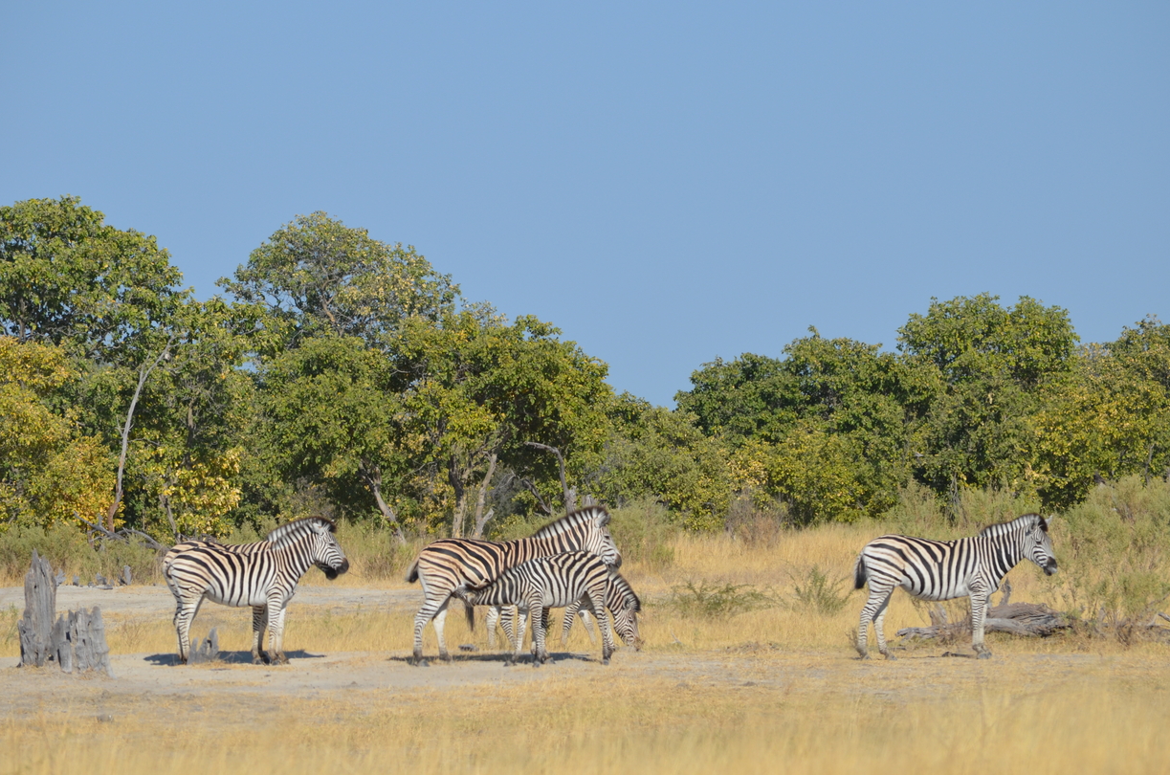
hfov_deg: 6.6
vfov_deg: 4.4
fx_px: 10184
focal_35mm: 314
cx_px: 590
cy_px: 378
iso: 200
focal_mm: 200
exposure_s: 1/800
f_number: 8
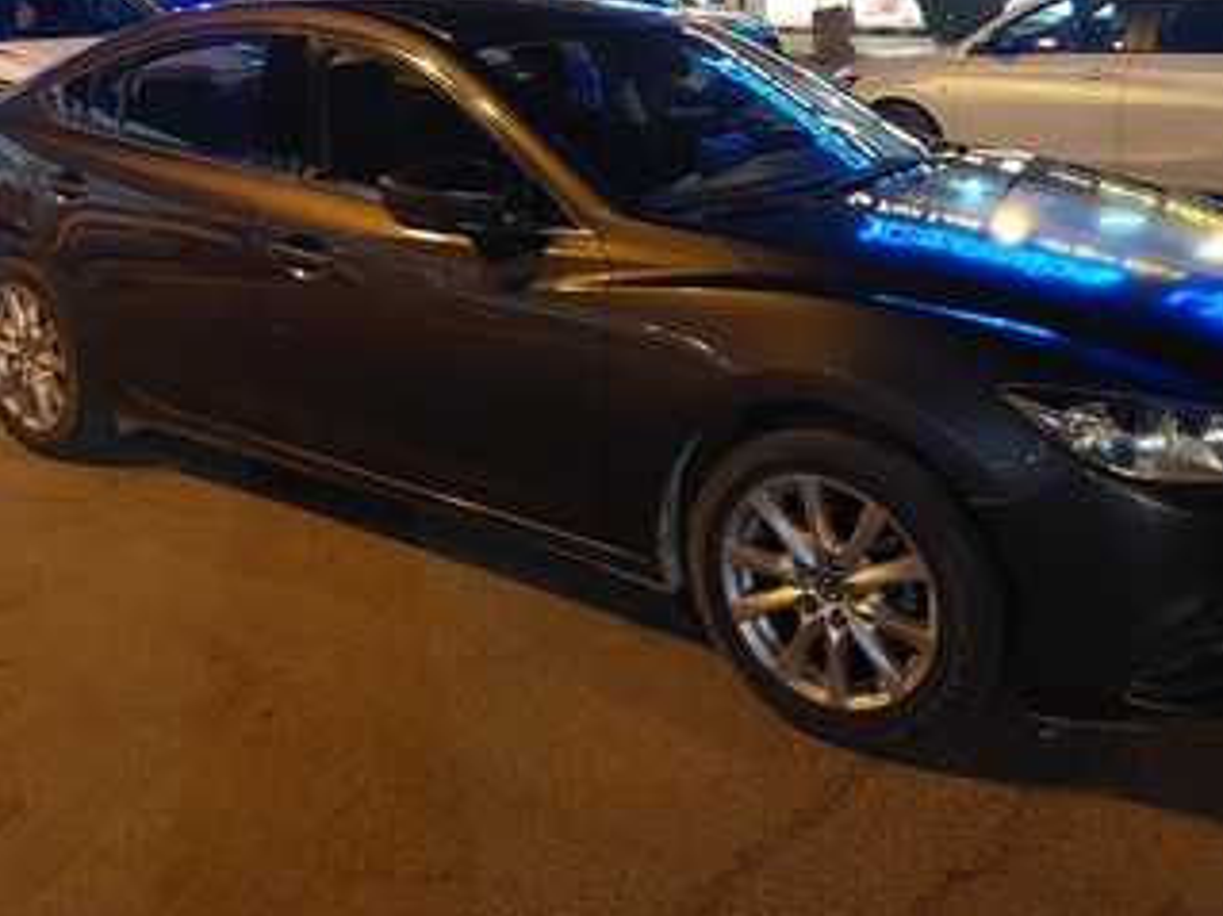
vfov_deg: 42.3
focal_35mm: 33
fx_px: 1165
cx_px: 750
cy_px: 301
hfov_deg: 54.9
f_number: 1.8
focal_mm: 5.06
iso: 640
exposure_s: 1/25
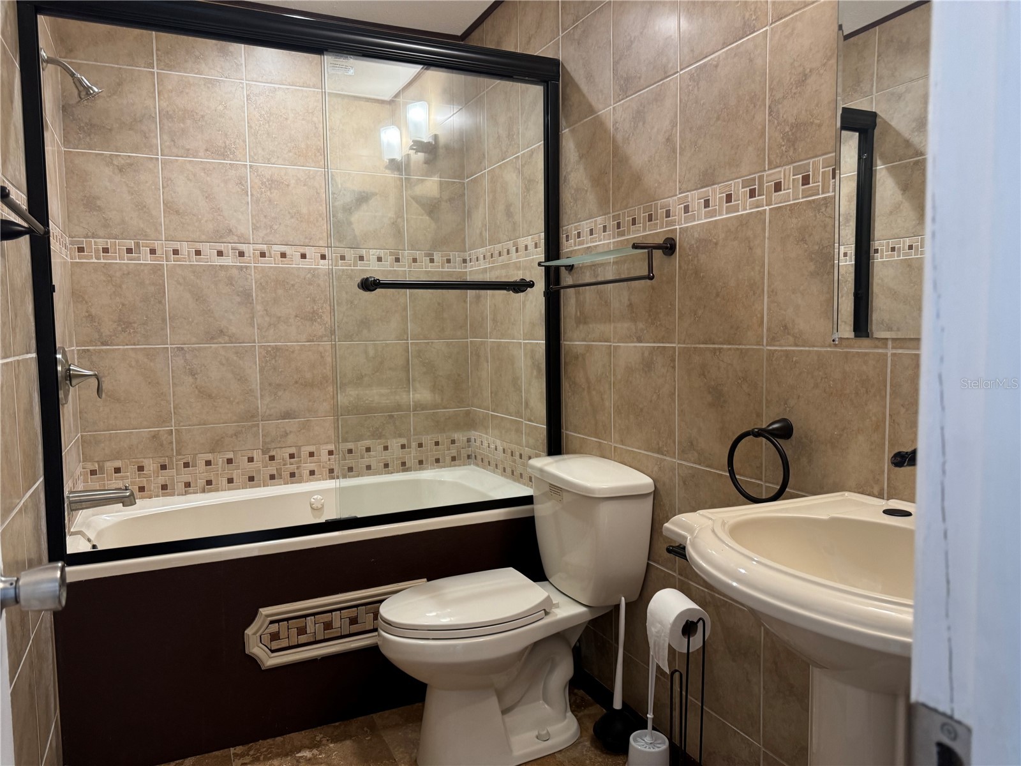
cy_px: 383
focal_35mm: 24
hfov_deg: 71.6
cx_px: 510
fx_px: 708
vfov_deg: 56.8
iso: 250
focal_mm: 6.76
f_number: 1.78
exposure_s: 1/60
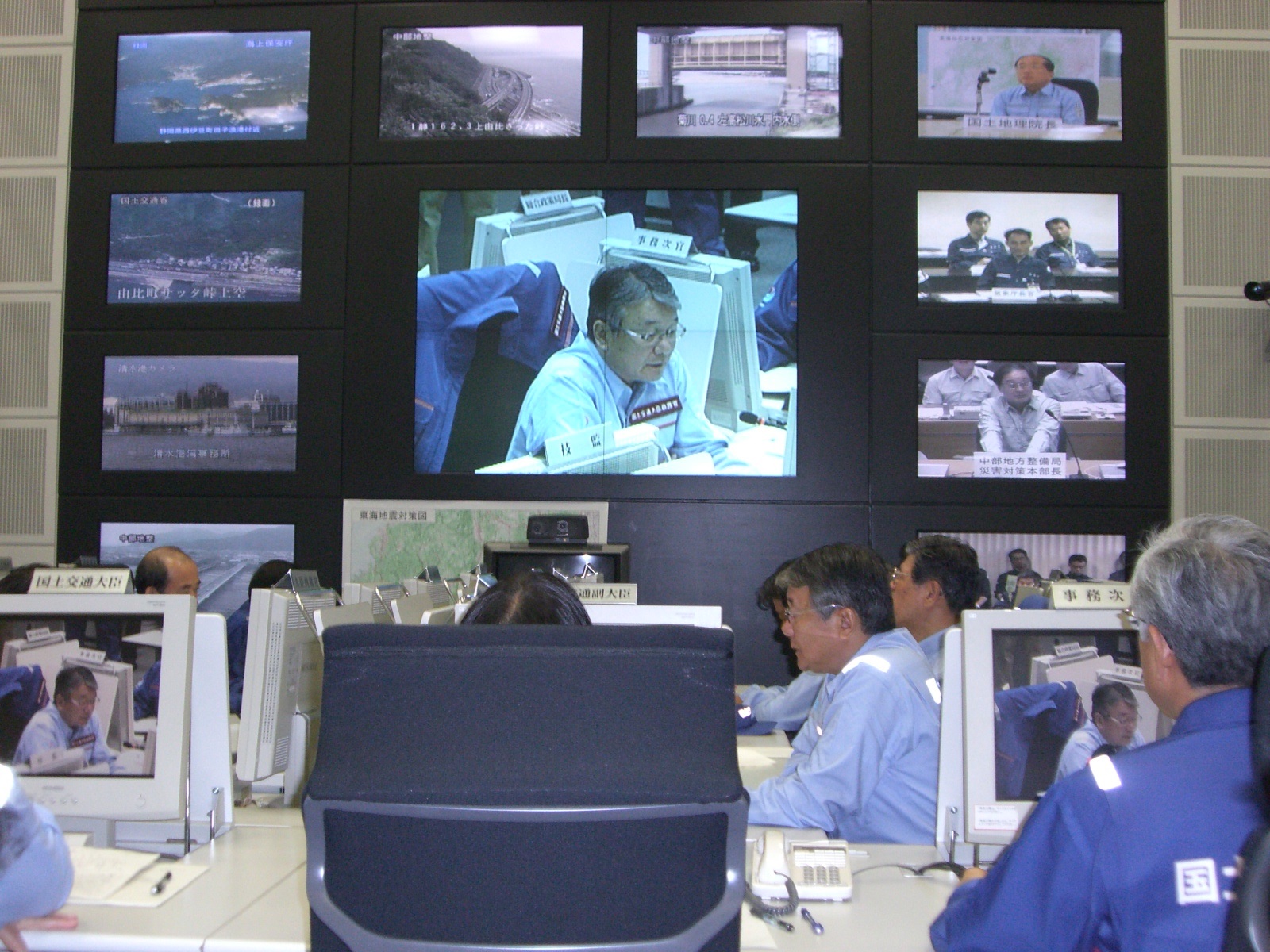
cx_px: 635
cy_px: 476
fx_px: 1724
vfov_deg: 30.9
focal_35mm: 47
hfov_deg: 40.4
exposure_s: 1/60
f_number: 3
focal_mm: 7.6
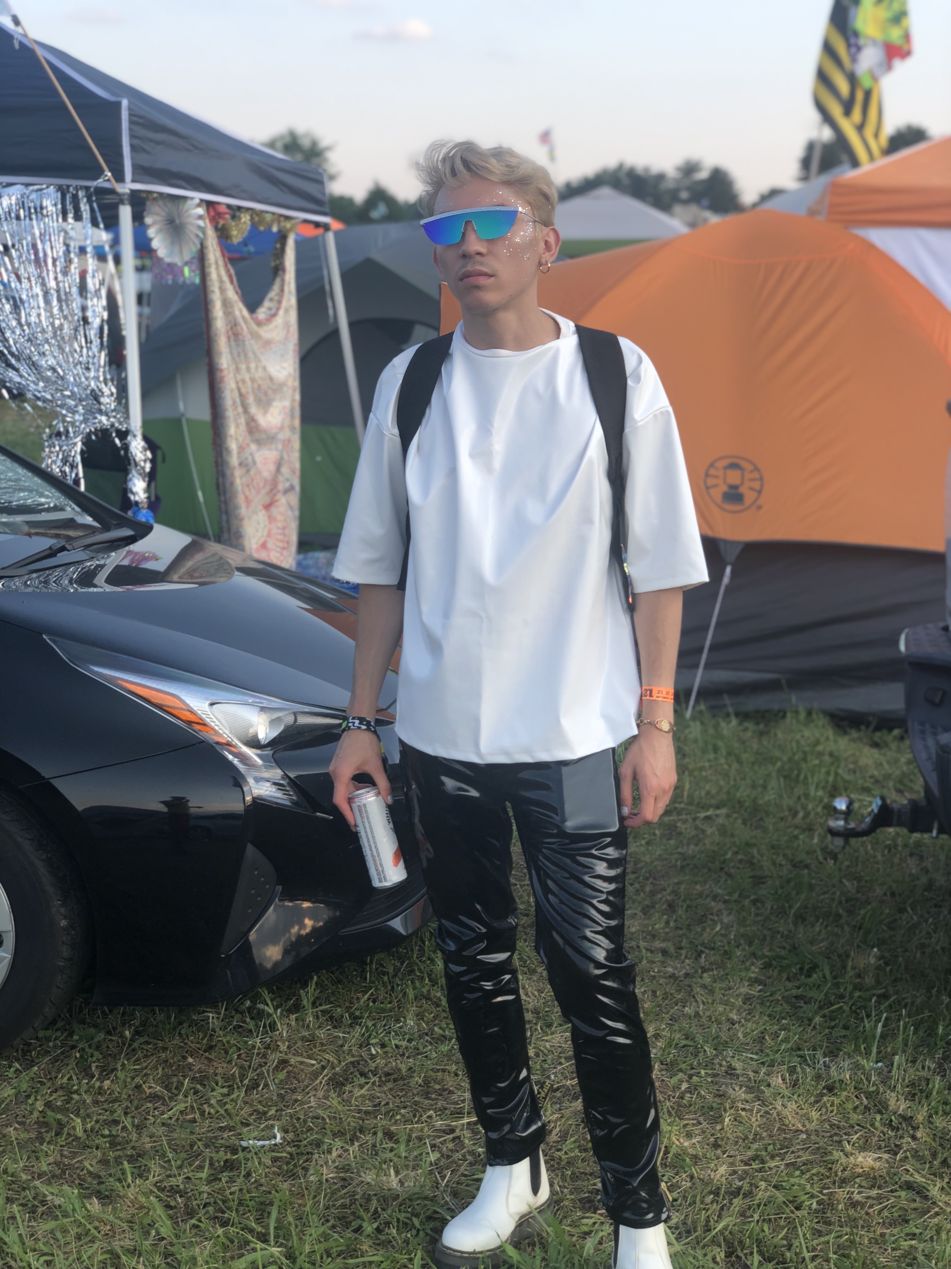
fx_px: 1905
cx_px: 476
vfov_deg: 36.8
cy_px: 634
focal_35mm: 52
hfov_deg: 28.0
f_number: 2.4
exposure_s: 1/185
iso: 16
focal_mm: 6
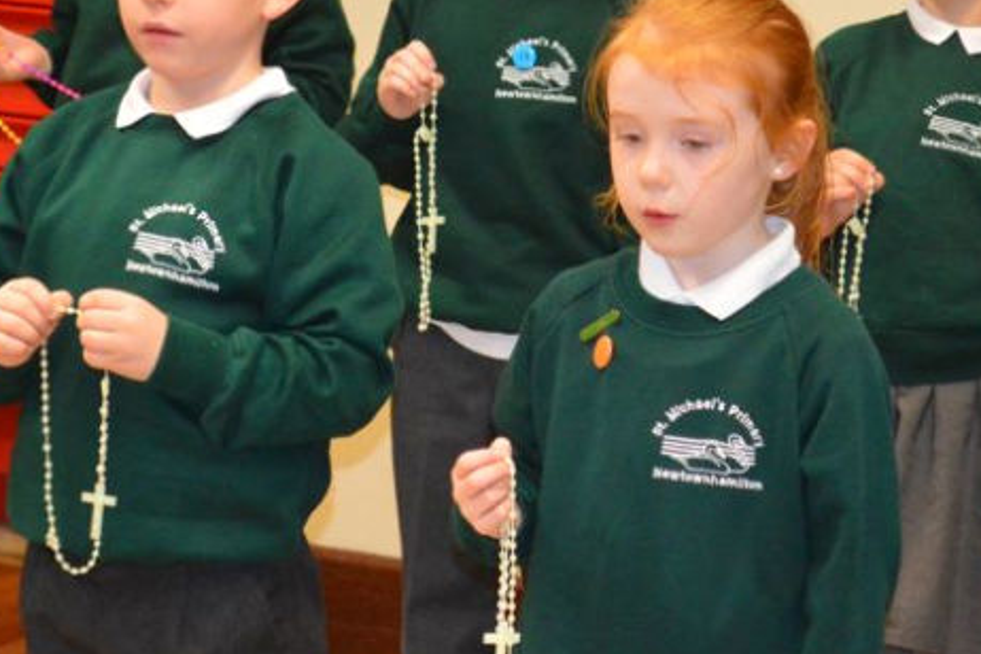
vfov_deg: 7.8
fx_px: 4770
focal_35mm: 175
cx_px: 618
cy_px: 76
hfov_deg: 11.7
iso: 2500
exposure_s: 1/60
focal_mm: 55
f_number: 5.6
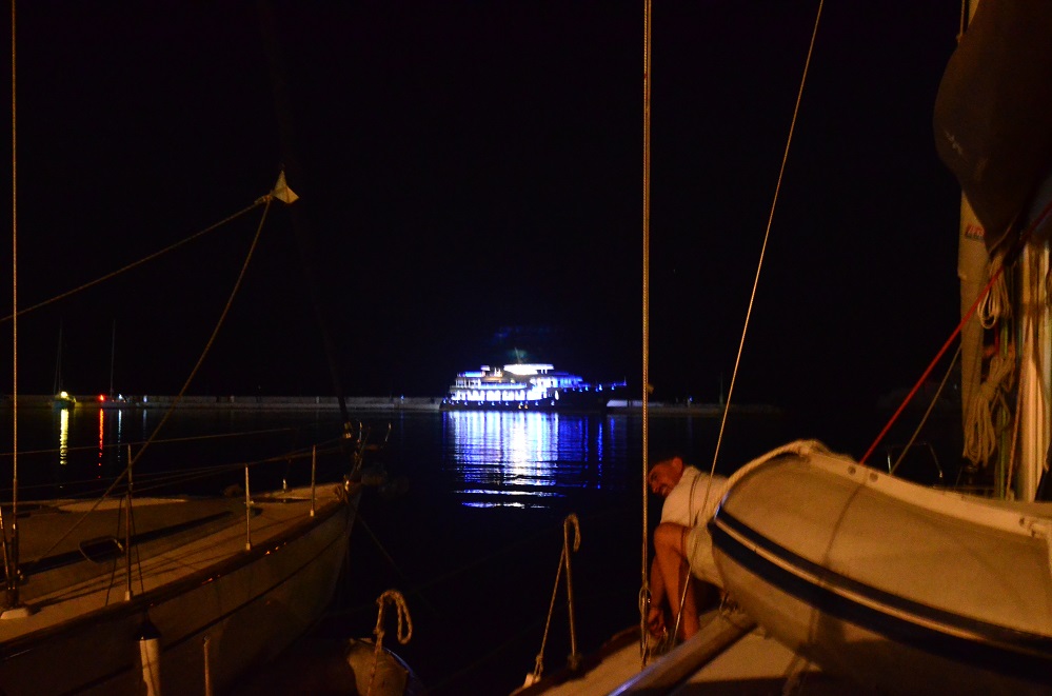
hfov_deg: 53.2
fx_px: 1049
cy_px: 348
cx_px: 526
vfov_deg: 36.7
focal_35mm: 36
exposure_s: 1/4
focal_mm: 24
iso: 6400
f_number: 6.3
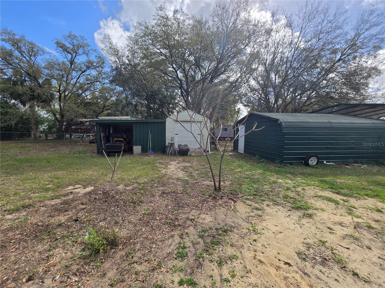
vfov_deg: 89.9
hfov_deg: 106.2
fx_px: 145
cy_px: 144
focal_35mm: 13
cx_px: 192
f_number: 2.2
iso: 50
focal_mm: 2.2
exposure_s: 1/2192
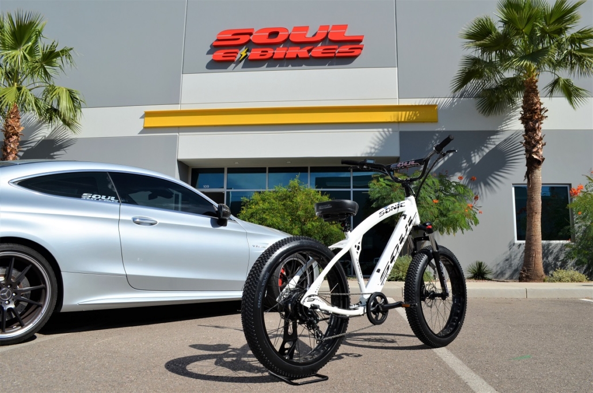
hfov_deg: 67.5
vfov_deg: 47.7
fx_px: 444
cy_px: 196
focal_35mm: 27
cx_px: 296
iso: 100
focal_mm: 18
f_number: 9
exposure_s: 1/400
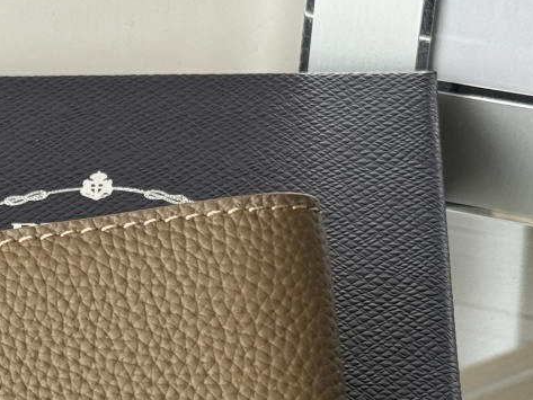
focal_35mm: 146
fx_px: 2249
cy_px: 415
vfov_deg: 10.1
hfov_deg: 13.4
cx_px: 33
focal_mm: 6.76
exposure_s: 1/121
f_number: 1.78
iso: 80
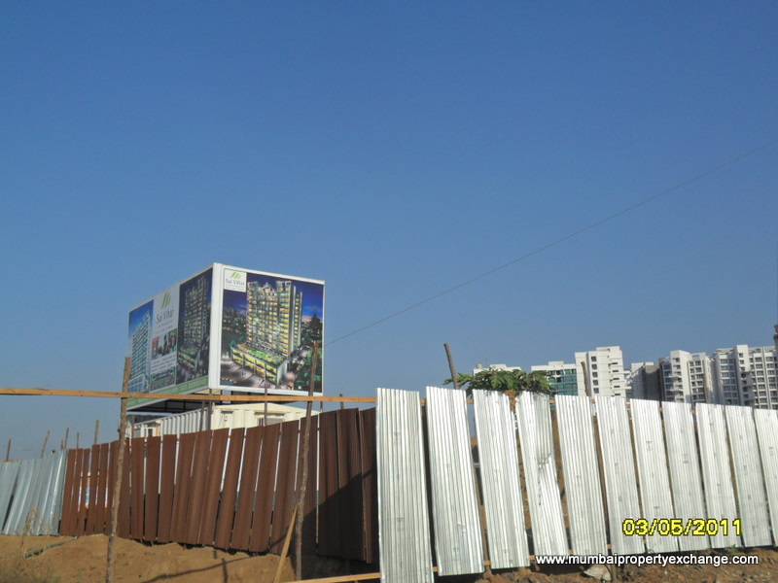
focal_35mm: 37
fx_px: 832
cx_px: 389
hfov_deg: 50.1
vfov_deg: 38.7
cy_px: 292
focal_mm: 6.6
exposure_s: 1/180
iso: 100
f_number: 10.1
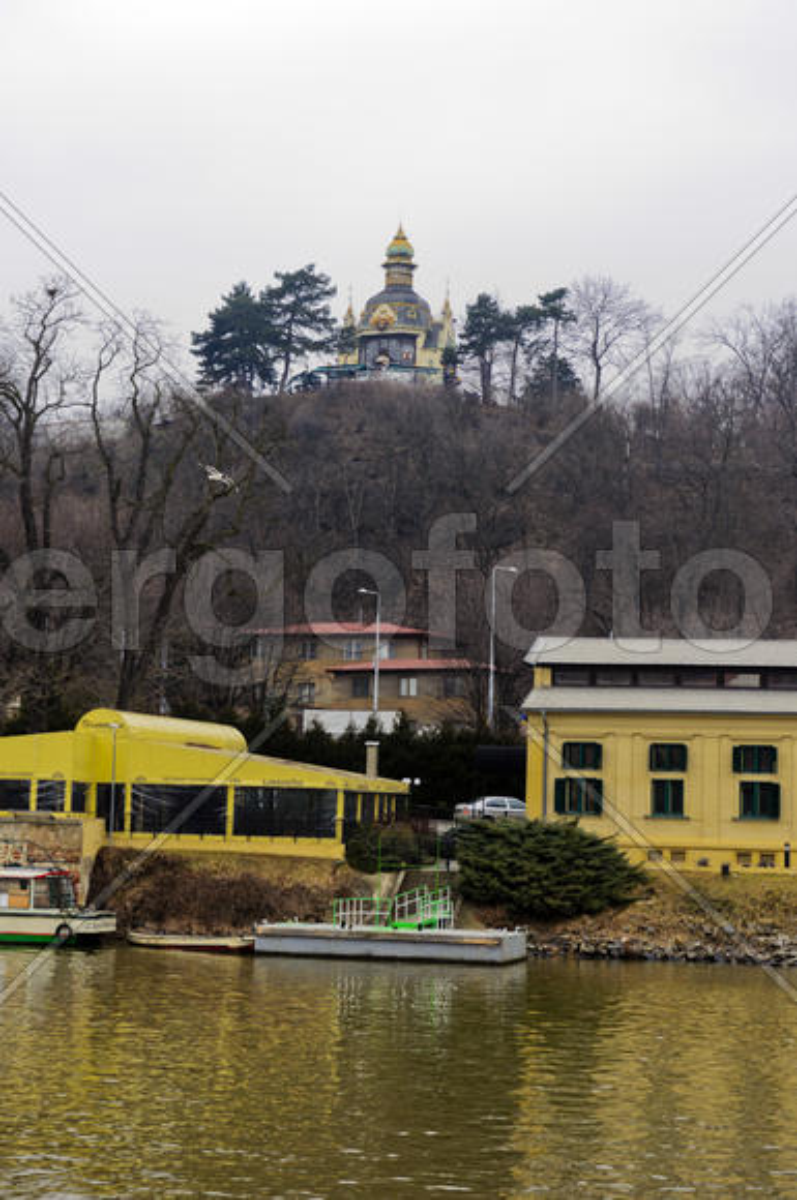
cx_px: 398
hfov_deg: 18.9
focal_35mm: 72
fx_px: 2398
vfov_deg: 28.1
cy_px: 600
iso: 250
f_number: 4.8
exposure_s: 1/250
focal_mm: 48
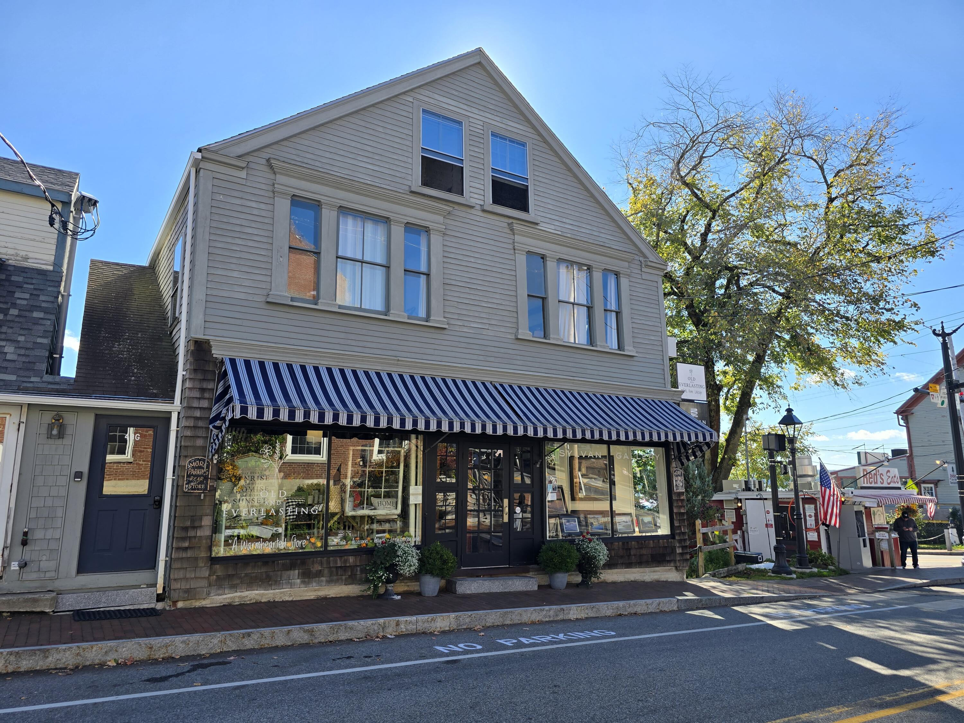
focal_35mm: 23
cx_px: 482
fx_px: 641
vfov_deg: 58.9
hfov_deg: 73.9
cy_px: 362
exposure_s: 1/507
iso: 12
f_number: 1.7
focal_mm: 6.3
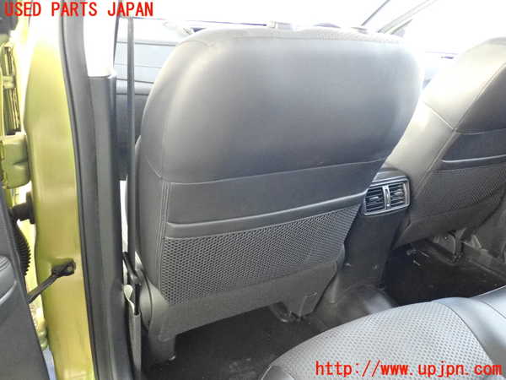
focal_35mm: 28
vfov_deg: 49.7
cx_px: 253
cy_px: 190
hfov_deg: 63.4
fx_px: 409
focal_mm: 5.05
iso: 2000
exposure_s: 1/125
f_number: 2.2
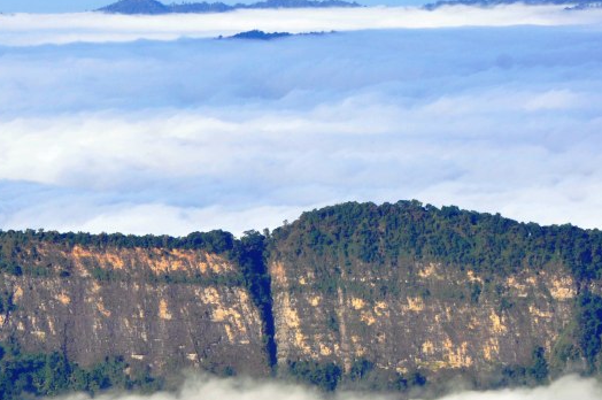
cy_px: 330
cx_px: 149
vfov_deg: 4.4
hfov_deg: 6.7
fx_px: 5144
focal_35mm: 308
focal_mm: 105
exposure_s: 1/400
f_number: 10
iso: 200
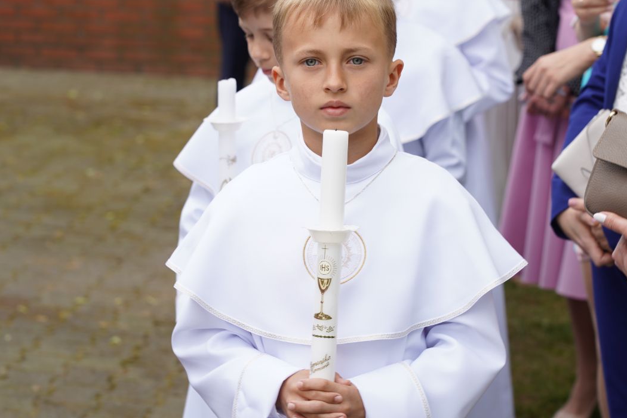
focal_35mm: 130
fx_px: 2264
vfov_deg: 10.5
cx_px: 340
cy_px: 170
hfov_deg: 15.8
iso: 100
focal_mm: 105
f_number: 6.3
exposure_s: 1/100
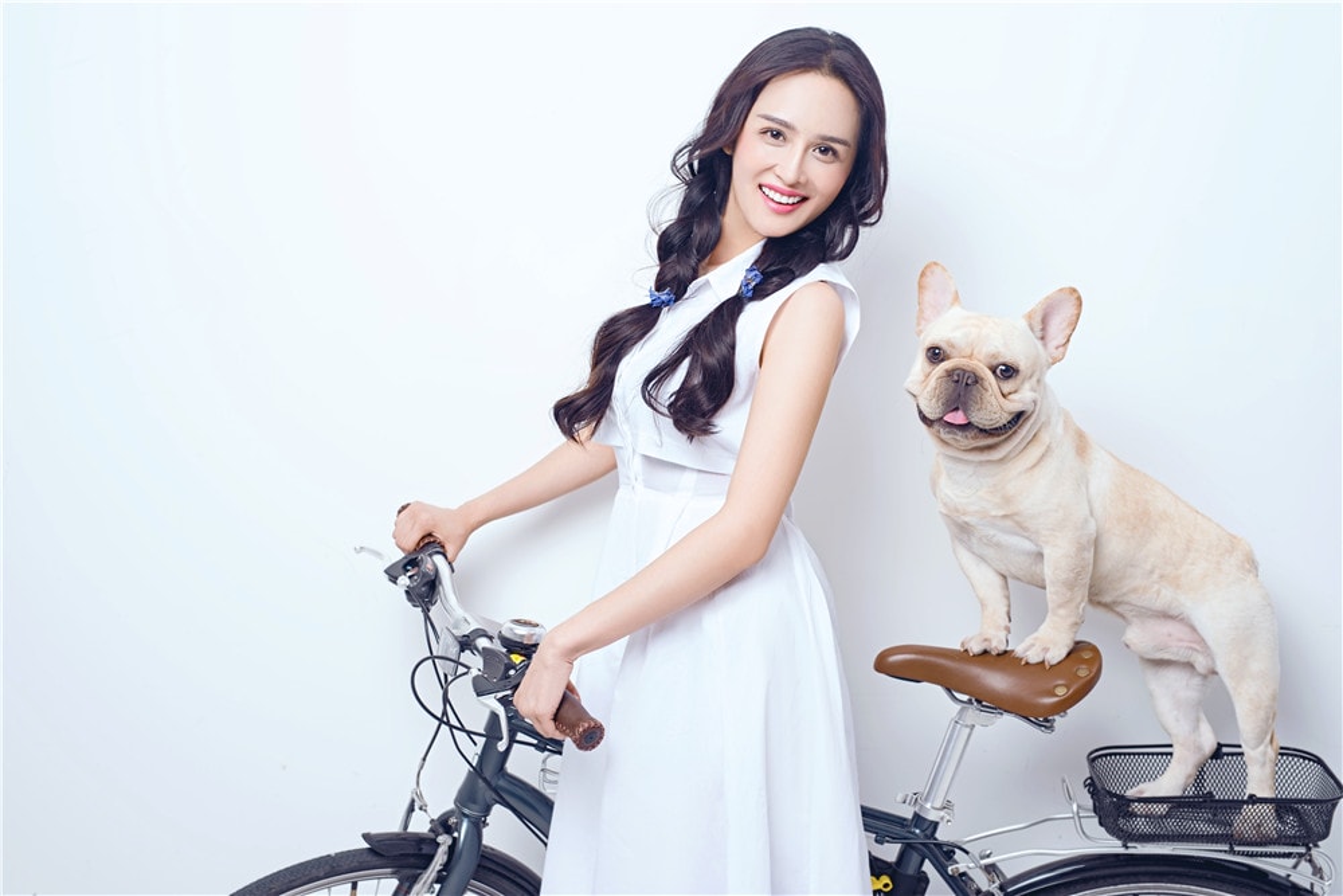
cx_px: 672
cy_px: 448
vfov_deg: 27.0
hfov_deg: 39.6
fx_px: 1865
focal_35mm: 50
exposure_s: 1/160
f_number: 7.1
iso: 200
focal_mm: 50
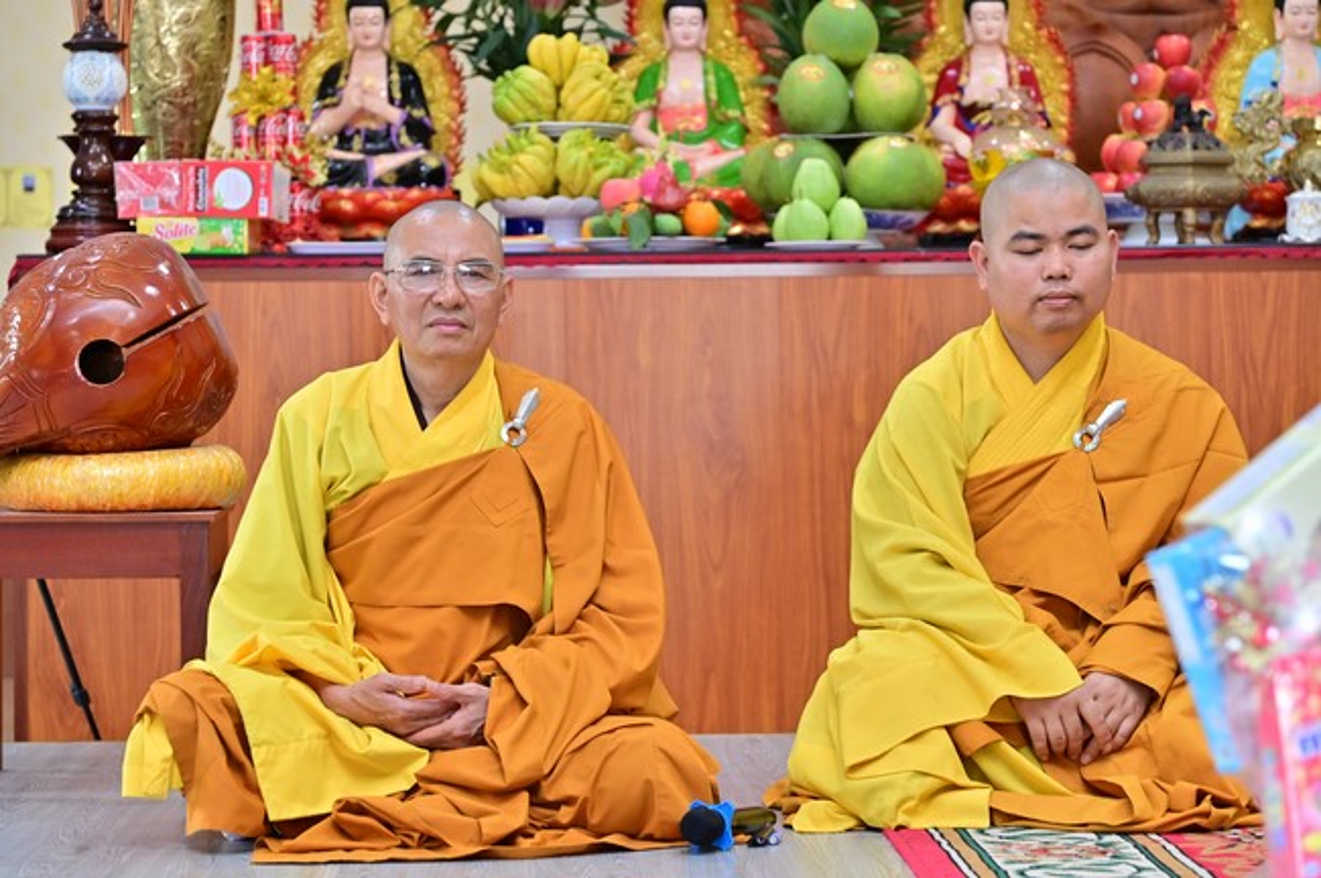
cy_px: 439
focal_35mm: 95
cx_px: 660
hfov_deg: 21.5
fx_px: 3482
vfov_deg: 14.4
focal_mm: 95
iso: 2000
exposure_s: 1/125
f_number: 5
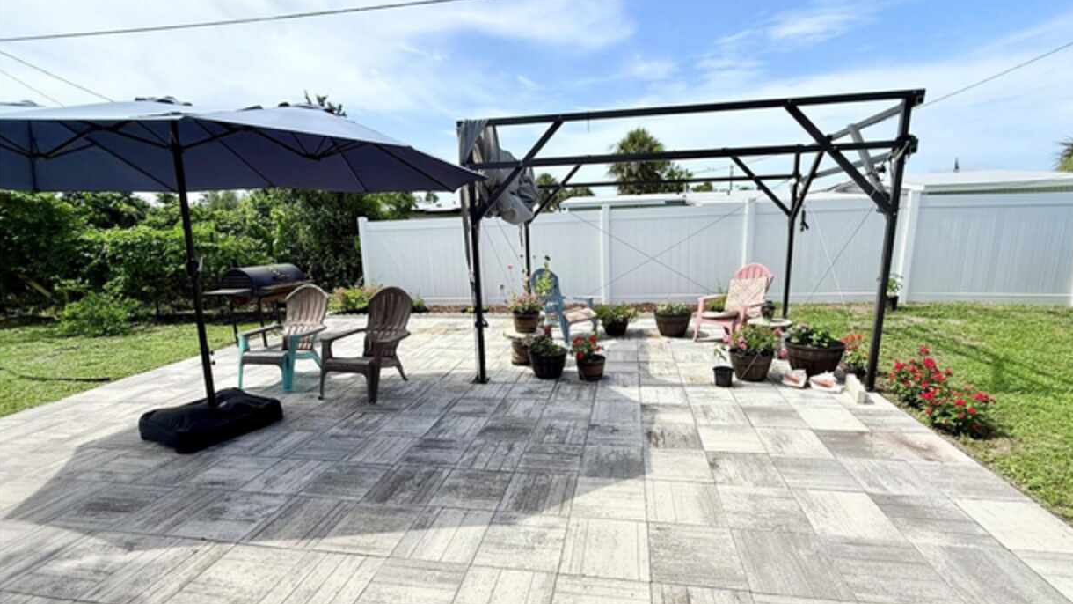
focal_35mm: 16
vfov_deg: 67.0
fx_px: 455
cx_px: 559
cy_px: 320
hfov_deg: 99.3
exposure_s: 1/2165
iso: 50
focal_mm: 2.22
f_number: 2.2
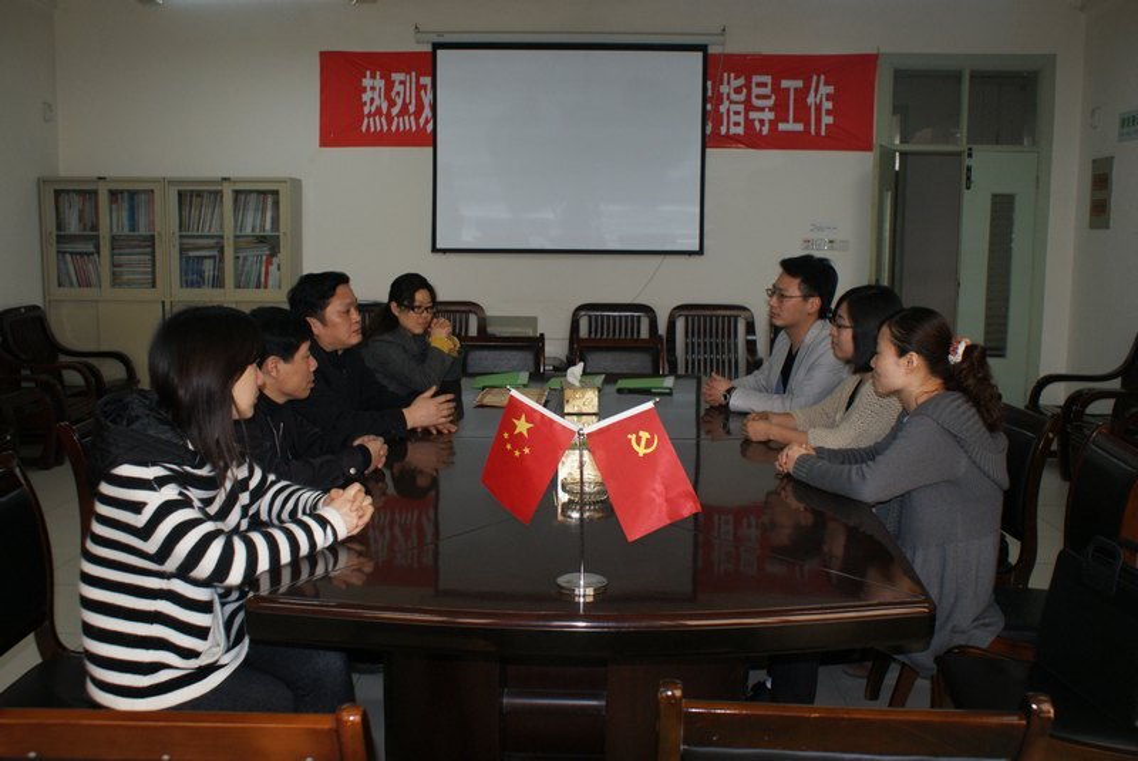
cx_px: 569
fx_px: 949
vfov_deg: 43.7
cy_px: 380
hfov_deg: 61.9
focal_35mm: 30
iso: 400
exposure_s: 1/60
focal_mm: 20
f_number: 5.6
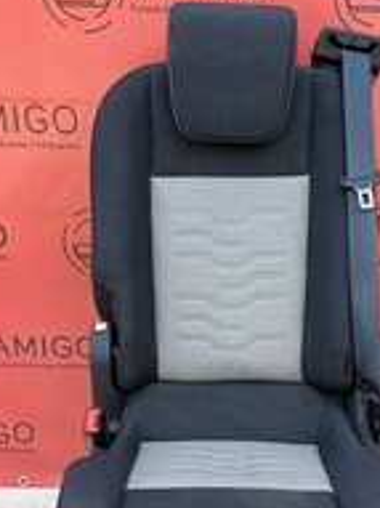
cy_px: 396
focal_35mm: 49
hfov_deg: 29.6
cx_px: 231
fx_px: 718
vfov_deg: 37.7
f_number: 1.6
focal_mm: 5.1
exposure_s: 1/241
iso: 40
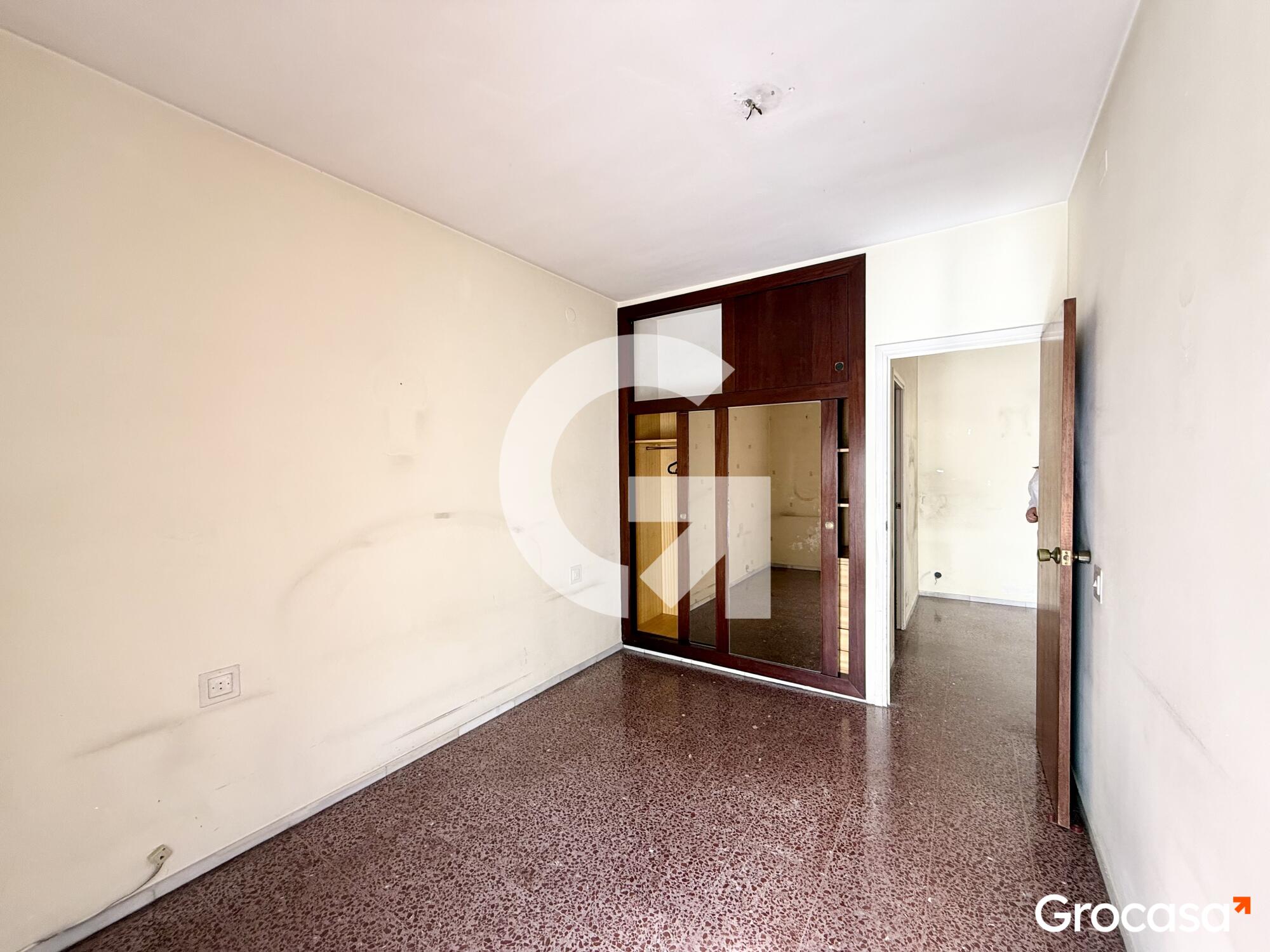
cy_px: 476
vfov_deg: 85.7
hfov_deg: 102.1
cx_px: 635
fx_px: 514
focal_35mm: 14
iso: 125
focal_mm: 2.22
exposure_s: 1/99
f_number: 2.2
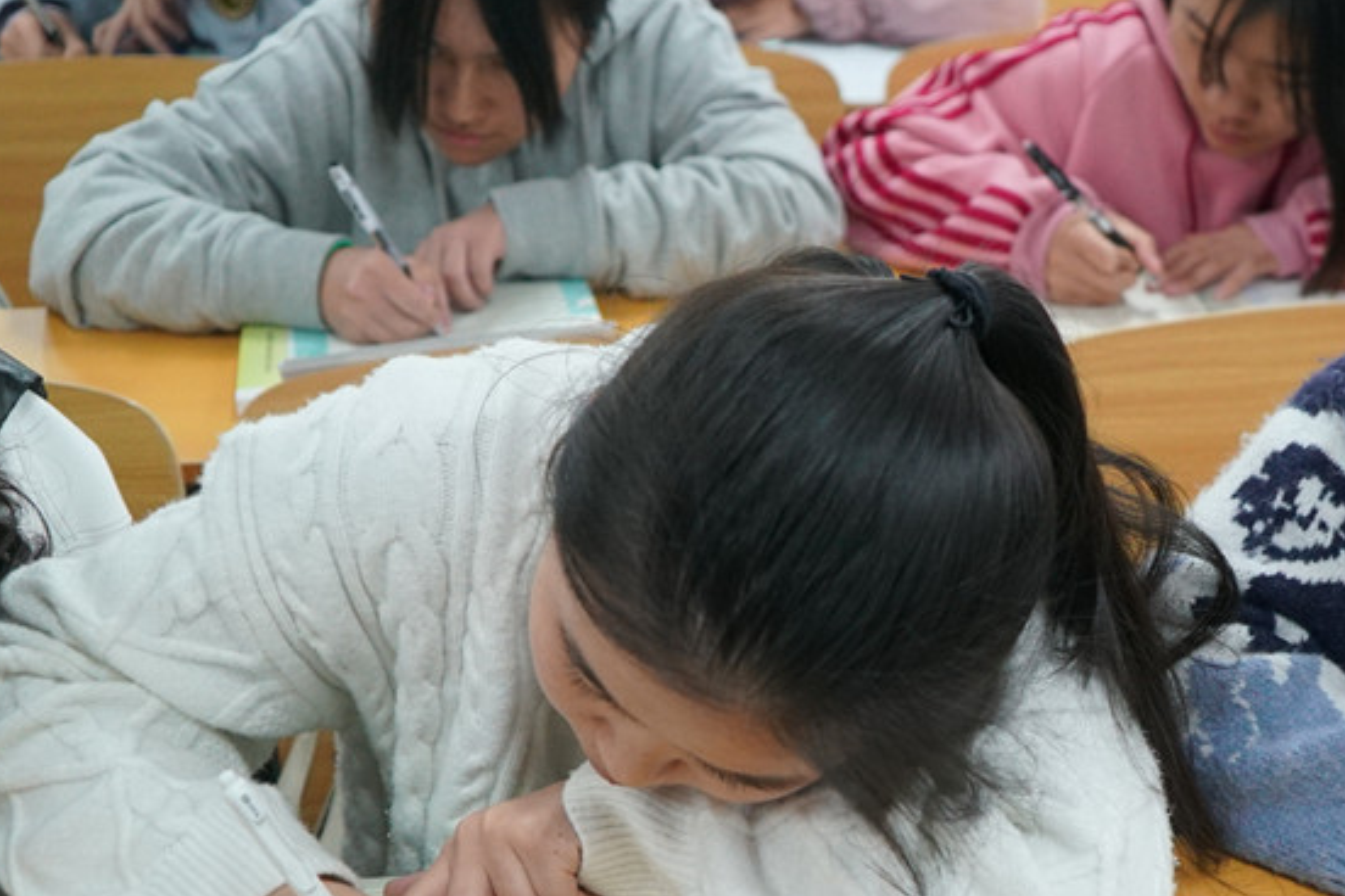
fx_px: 2503
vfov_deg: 20.1
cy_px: 702
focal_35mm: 67
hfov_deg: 29.3
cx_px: 1106
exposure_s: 1/160
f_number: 4
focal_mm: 37
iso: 2500
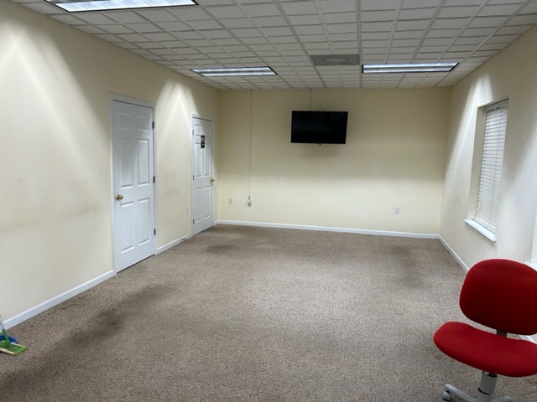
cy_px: 201
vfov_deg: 53.1
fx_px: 403
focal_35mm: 26
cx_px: 268
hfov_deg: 67.3
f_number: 1.5
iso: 100
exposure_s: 1/120
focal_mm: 5.7
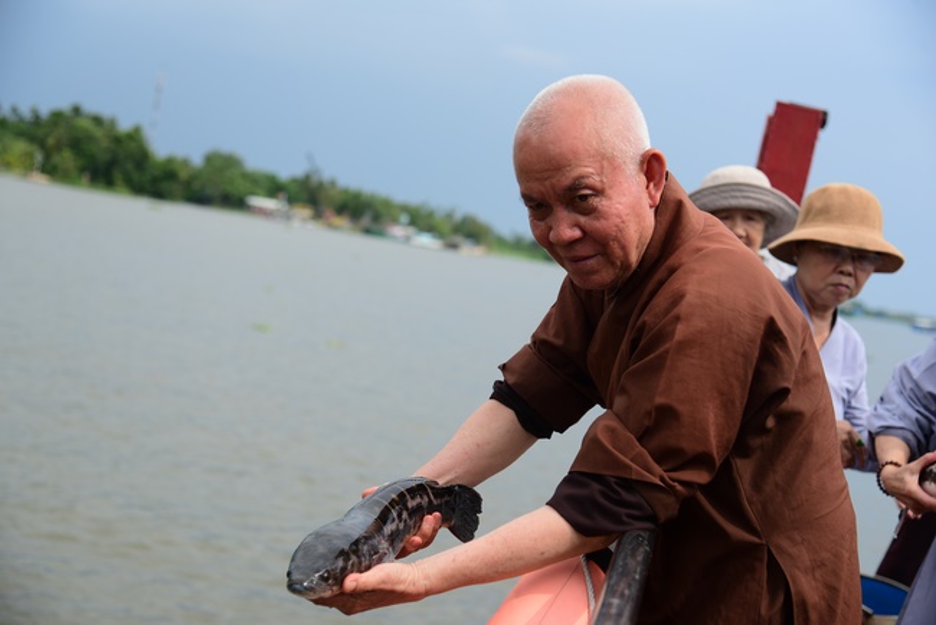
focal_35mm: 58
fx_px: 1509
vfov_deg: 23.4
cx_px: 468
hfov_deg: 34.5
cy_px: 312
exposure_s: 1/2500
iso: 320
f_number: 4
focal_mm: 58
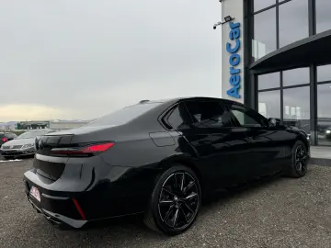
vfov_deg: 56.8
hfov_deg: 71.6
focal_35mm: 24
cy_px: 124
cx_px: 166
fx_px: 229
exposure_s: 1/1172
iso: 80
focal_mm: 6.76
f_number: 1.78
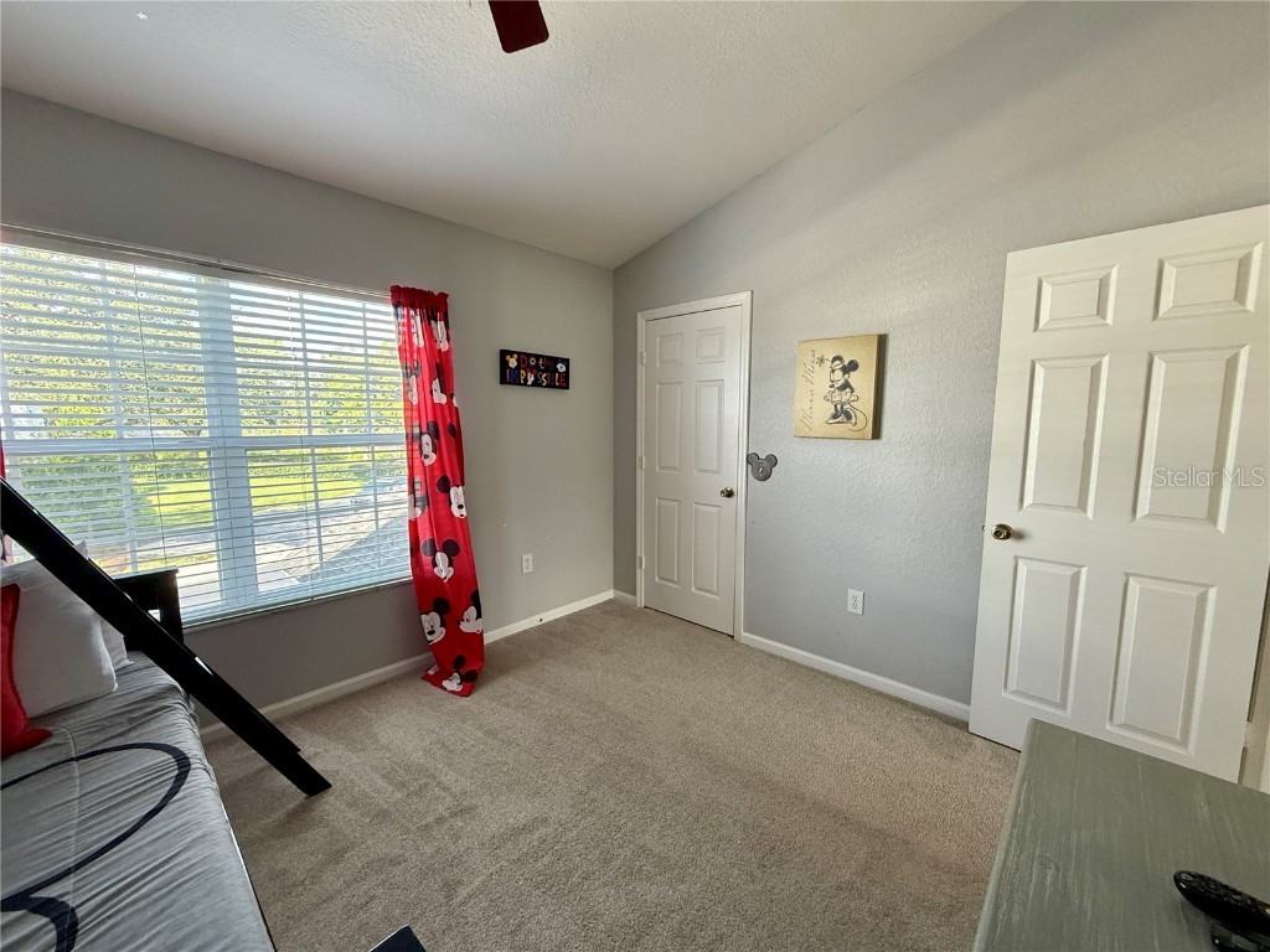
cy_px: 476
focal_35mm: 14
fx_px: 514
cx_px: 635
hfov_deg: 102.1
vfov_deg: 85.7
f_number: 2.2
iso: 320
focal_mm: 2.22
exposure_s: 1/99
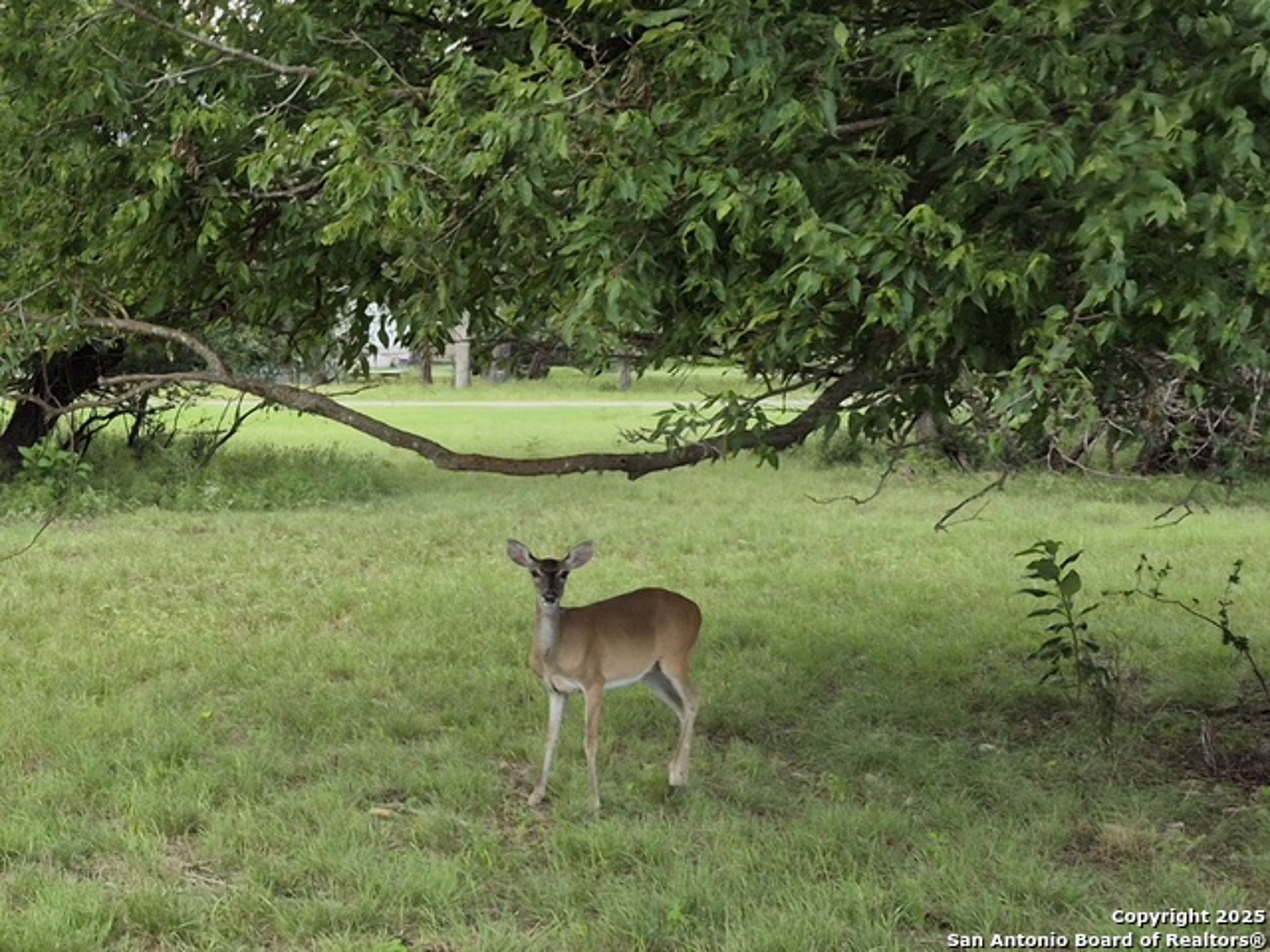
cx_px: 635
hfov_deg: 73.9
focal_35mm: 23
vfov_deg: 58.9
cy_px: 476
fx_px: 844
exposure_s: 1/1429
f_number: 1.8
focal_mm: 5.4
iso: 25
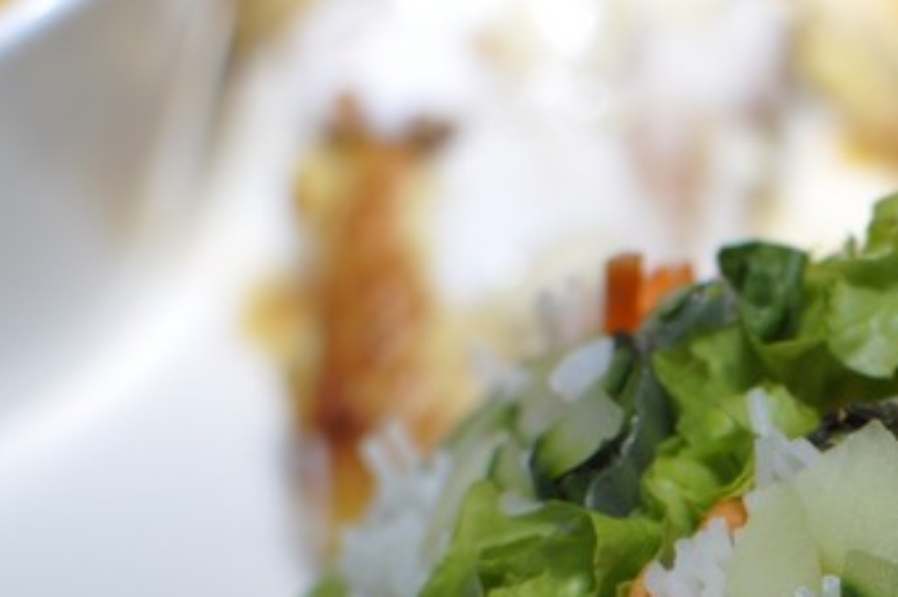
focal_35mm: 166
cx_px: 1001
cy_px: 740
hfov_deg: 12.2
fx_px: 4126
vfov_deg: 8.2
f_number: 4
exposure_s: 1/60
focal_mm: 35
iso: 200
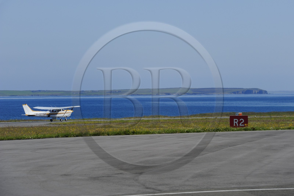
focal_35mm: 200
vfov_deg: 6.9
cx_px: 147
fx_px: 1633
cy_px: 98
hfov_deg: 10.3
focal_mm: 200
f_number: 13
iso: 400
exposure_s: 1/500
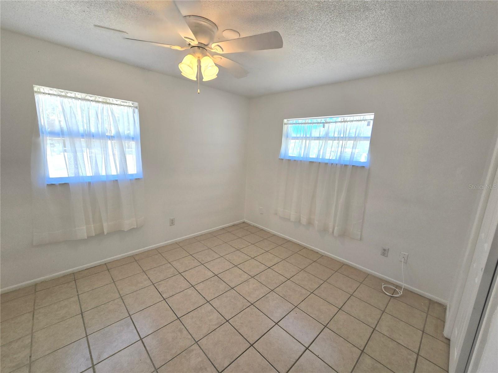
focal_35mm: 13
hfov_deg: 106.2
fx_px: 187
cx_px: 249
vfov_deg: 89.9
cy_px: 186
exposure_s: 1/120
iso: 64
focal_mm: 2.2
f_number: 2.2
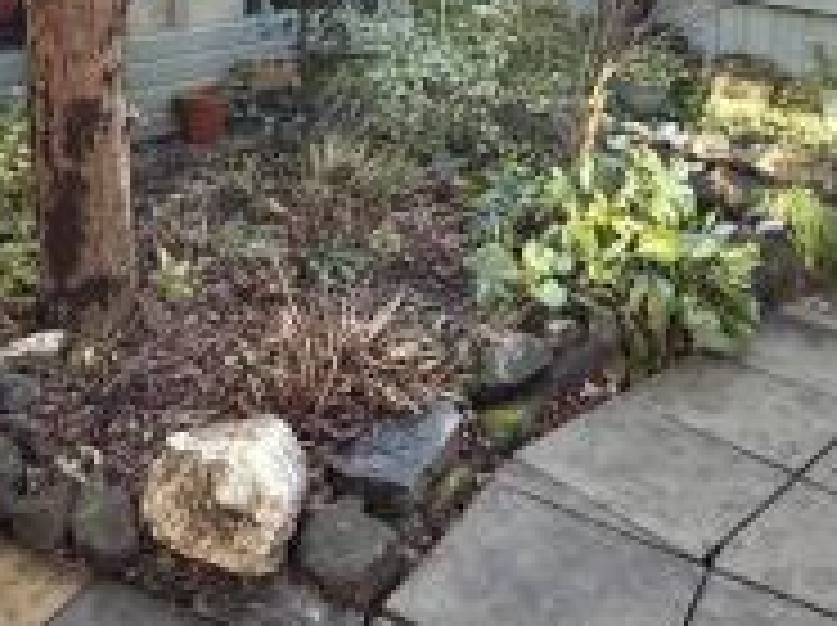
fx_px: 1063
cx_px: 389
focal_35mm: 44
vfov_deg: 29.2
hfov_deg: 43.0
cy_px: -88
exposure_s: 1/247
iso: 50
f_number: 2.2
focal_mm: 2.22
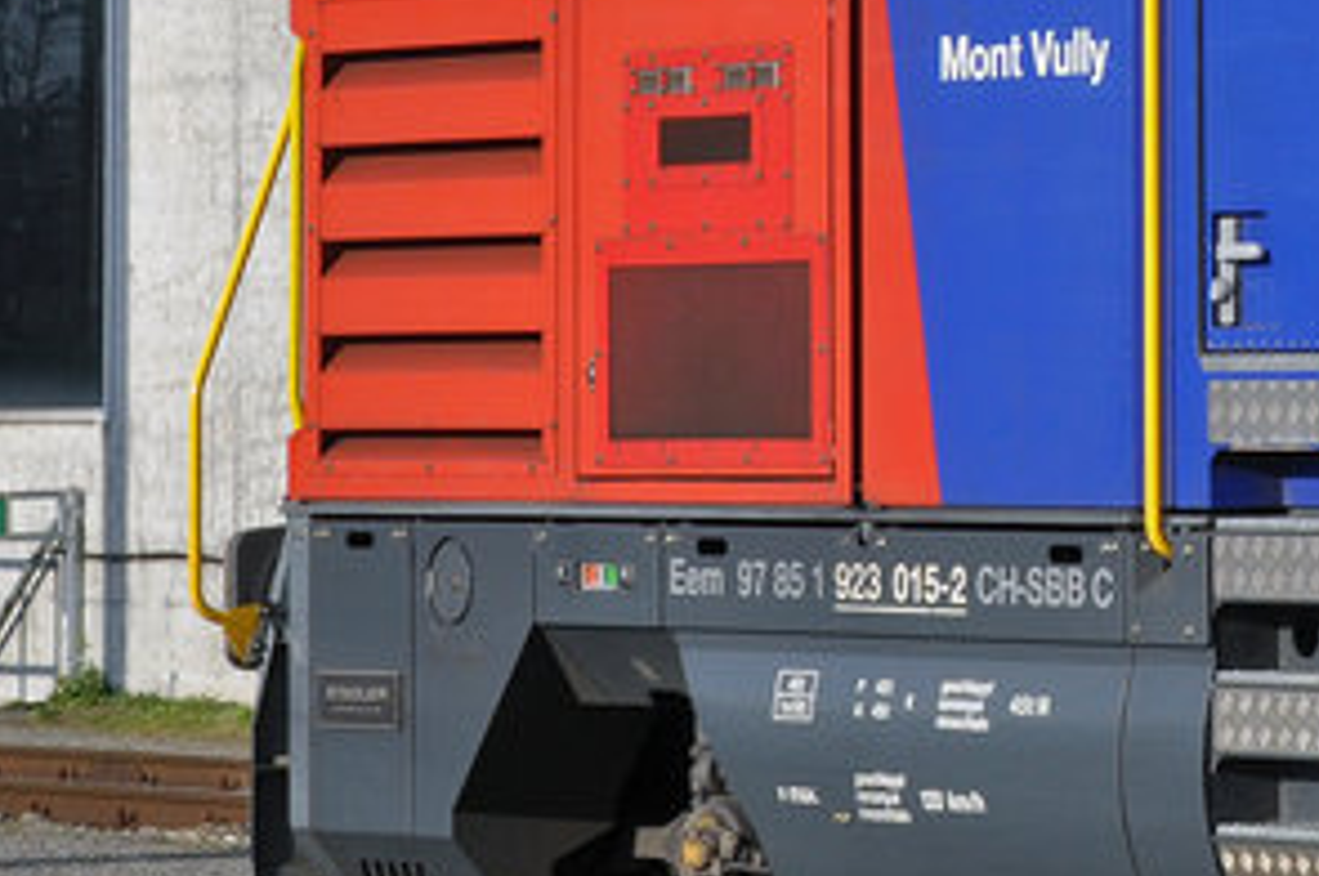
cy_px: -185
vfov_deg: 5.6
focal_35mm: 244
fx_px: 8930
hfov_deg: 8.2
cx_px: 2204
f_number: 11
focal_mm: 40
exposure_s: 1/320
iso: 250
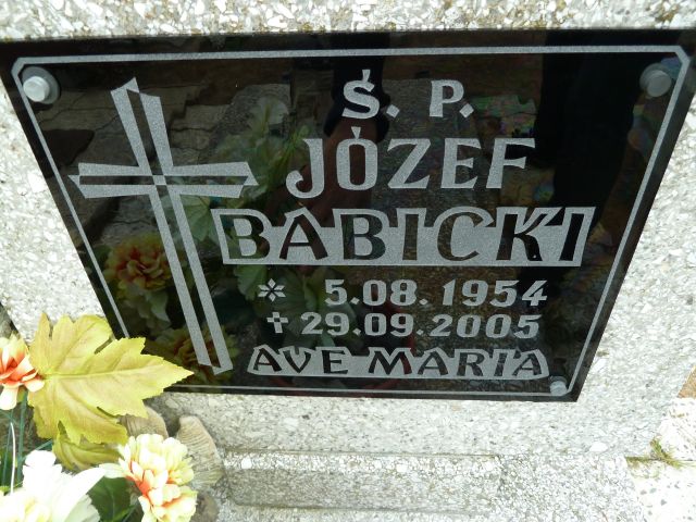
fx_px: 503
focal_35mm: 25
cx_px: 348
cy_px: 261
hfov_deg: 69.4
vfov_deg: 54.9
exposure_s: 1/60
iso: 80
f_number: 3.3
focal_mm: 4.1
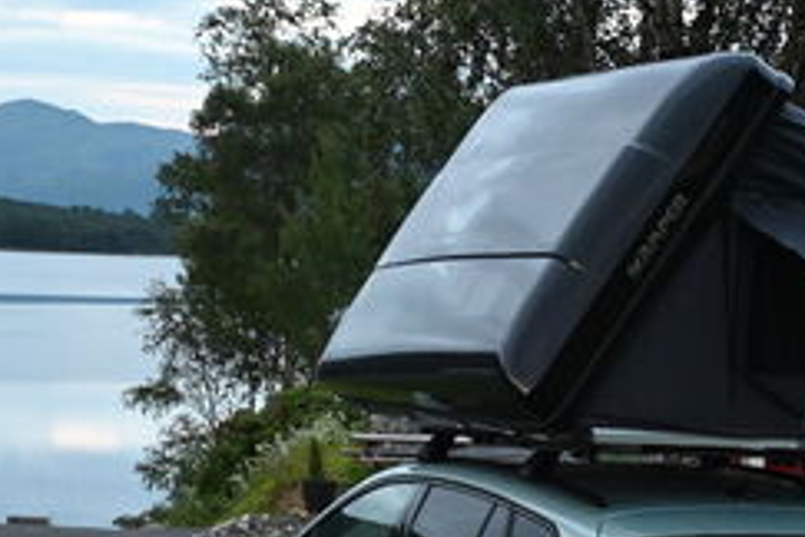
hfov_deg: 16.3
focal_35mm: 125
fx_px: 2801
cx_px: 573
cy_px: 565
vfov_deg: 10.8
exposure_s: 1/100
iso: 3200
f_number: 5
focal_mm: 33
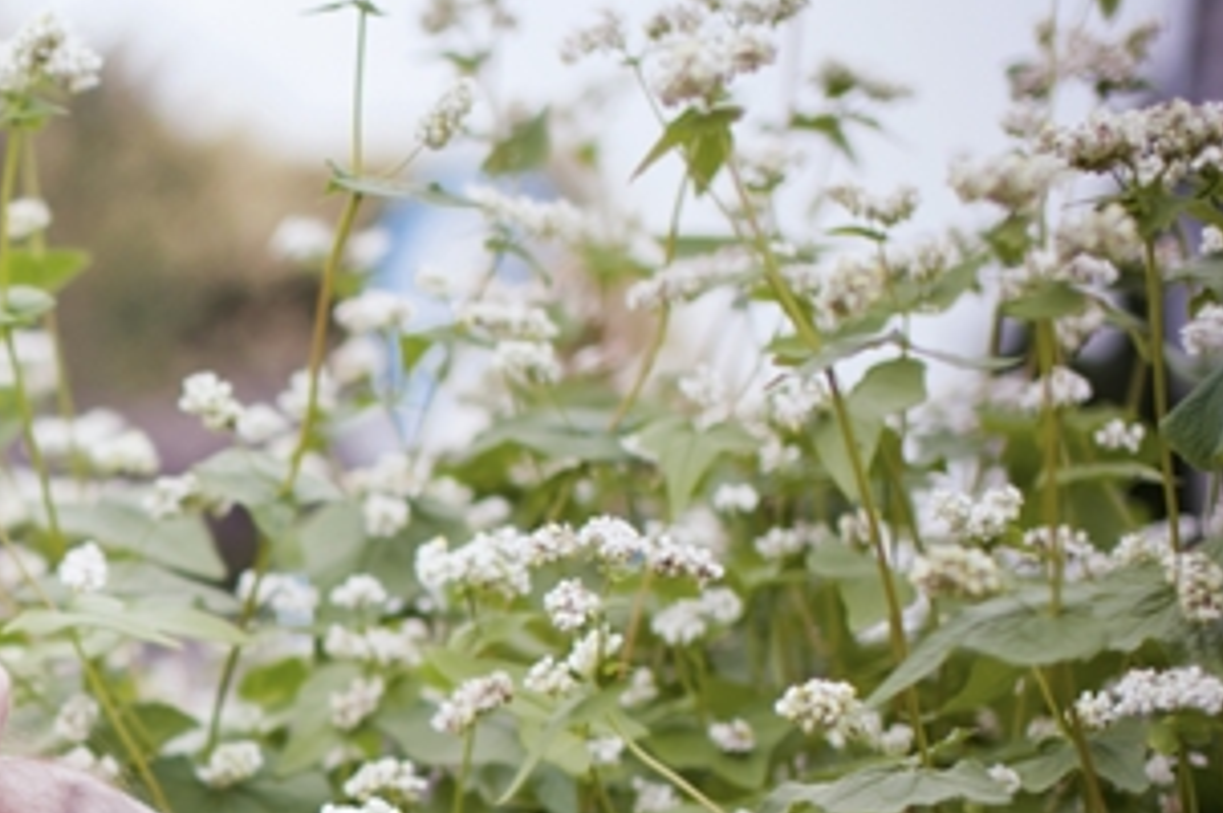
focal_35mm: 166
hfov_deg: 12.0
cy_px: 856
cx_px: -447
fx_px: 5633
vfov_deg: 8.2
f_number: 1.8
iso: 200
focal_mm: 50
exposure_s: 1/2500
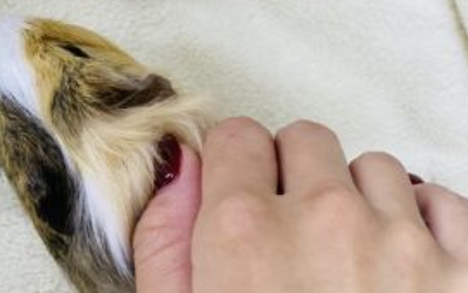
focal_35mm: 65
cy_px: 310
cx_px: 383
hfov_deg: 30.6
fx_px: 830
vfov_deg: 19.3
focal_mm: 4.25
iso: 125
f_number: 1.8
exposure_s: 1/100
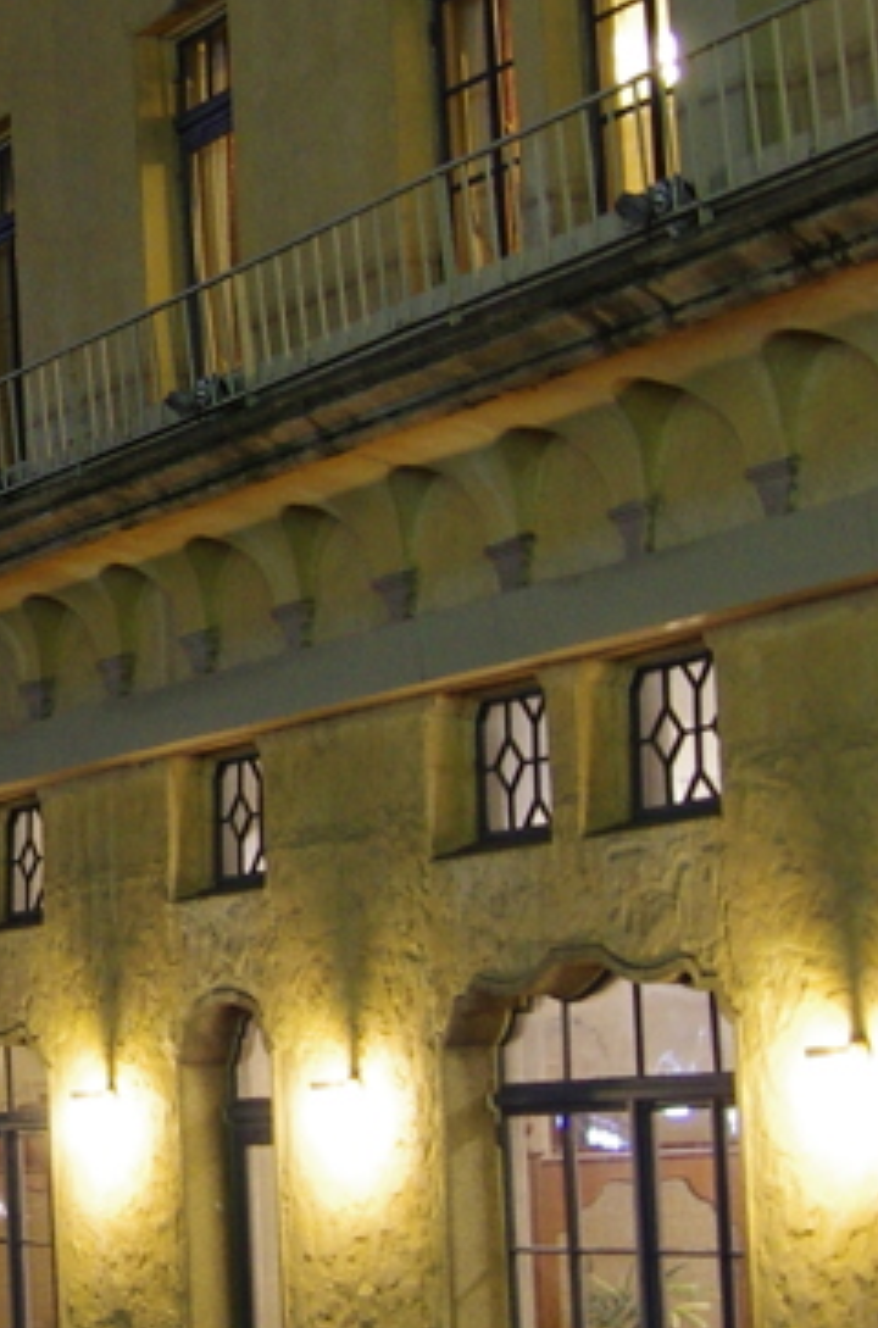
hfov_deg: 11.5
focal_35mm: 115
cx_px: -278
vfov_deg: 17.8
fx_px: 4231
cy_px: 626
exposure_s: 1/6
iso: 1000
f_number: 3.5
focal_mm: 18
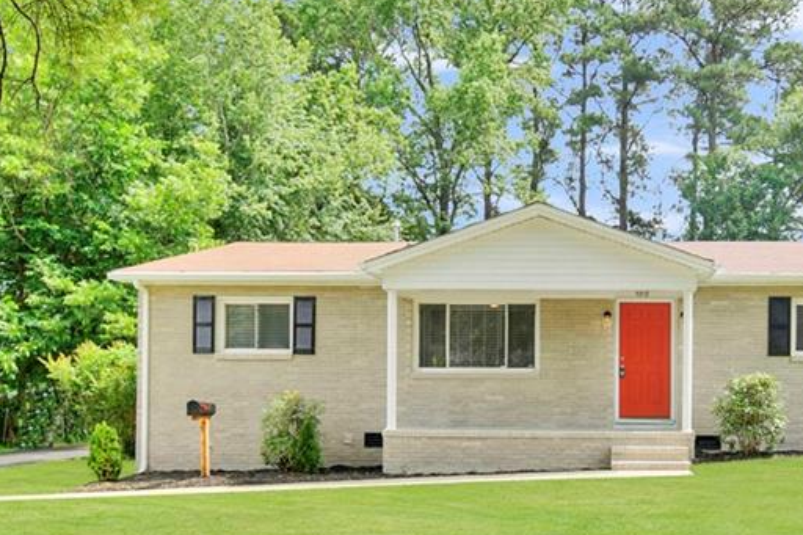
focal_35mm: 34
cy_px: 387
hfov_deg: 53.3
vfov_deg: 38.1
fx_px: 758
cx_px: 601
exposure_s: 1/160
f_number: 7.1
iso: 160
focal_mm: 17
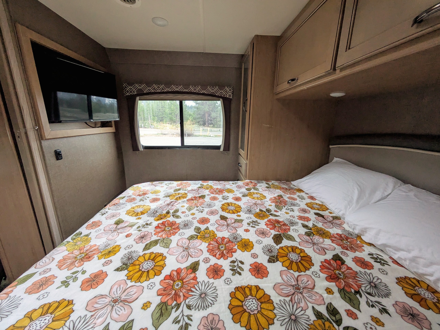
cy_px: 165
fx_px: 178
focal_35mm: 14
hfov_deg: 102.1
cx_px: 220
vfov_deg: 85.7
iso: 233
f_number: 2.2
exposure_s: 1/24
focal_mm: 1.8
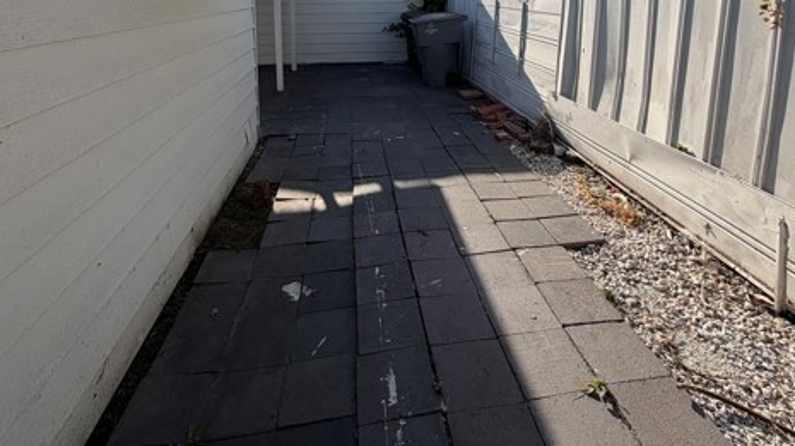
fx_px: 442
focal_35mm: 21
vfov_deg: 48.2
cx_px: 400
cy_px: 48
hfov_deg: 83.9
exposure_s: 1/942
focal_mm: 2.22
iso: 20
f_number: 2.2
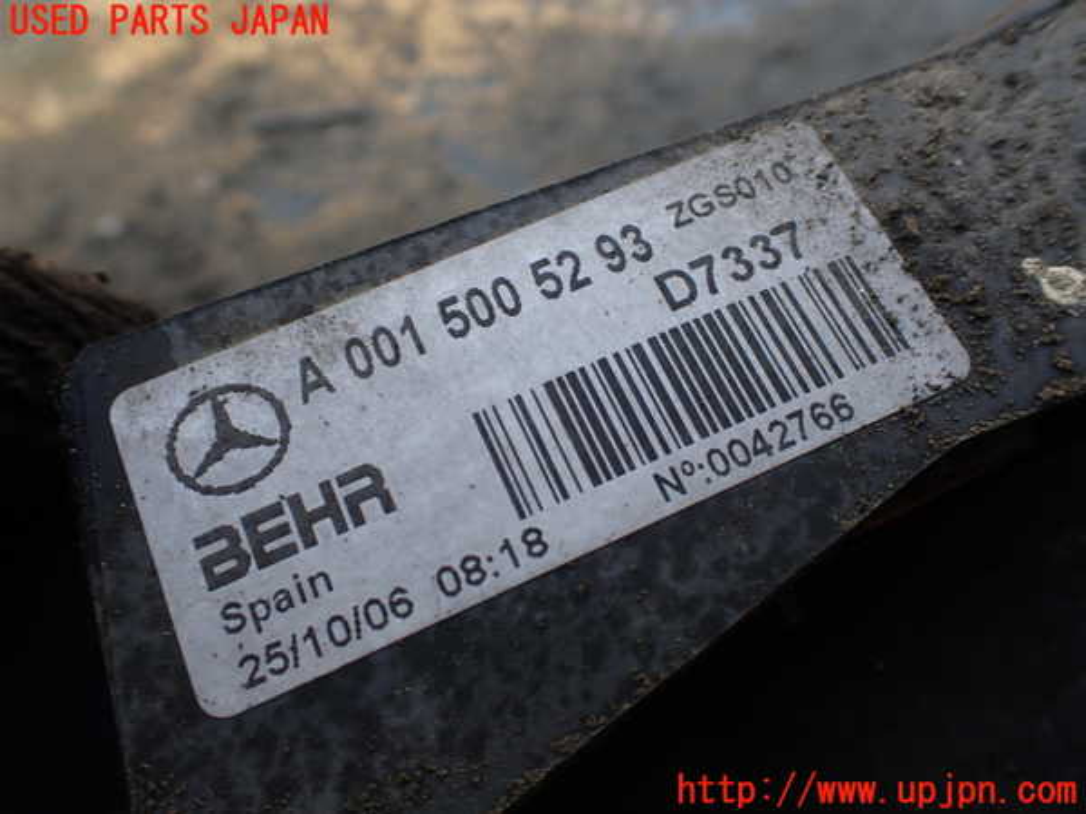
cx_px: 543
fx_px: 941
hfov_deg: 60.0
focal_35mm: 30
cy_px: 407
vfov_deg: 46.8
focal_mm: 5.4
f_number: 3.2
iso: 100
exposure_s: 1/125
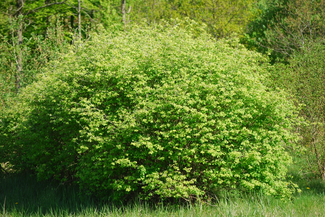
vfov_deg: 11.2
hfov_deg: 16.6
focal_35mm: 123
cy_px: 108
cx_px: 162
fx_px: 1112
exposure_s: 1/400
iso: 200
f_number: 8
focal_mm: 82
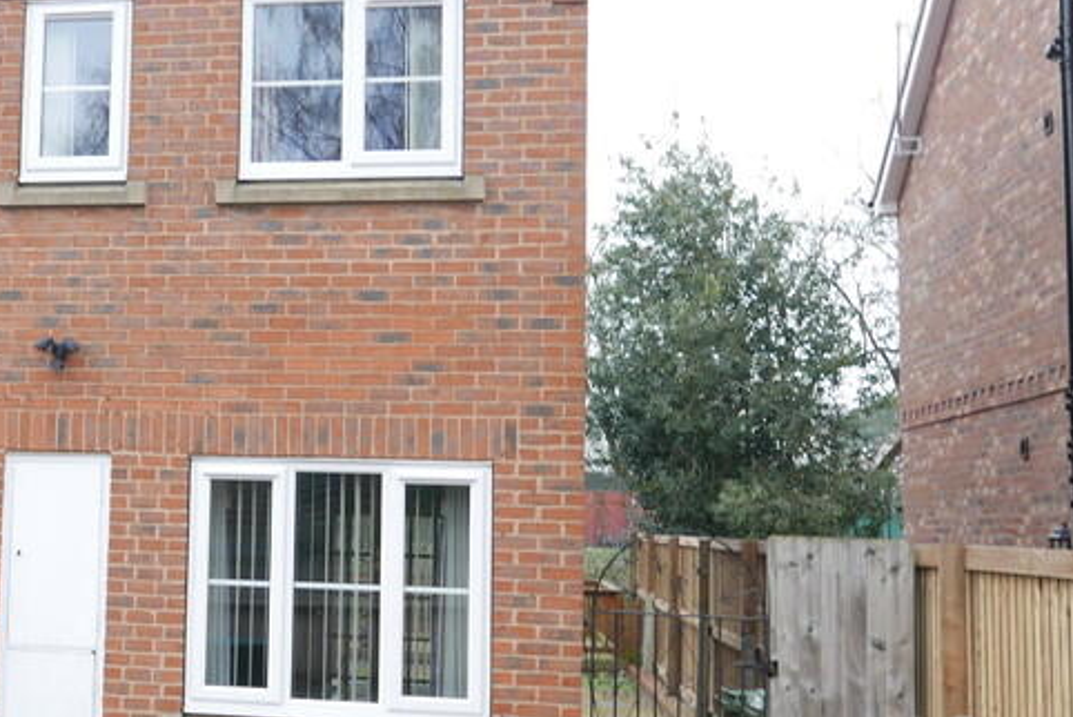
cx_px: 127
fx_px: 1521
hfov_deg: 36.7
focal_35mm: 51
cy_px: 362
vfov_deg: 26.5
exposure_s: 1/125
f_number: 3.2
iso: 200
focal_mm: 10.9
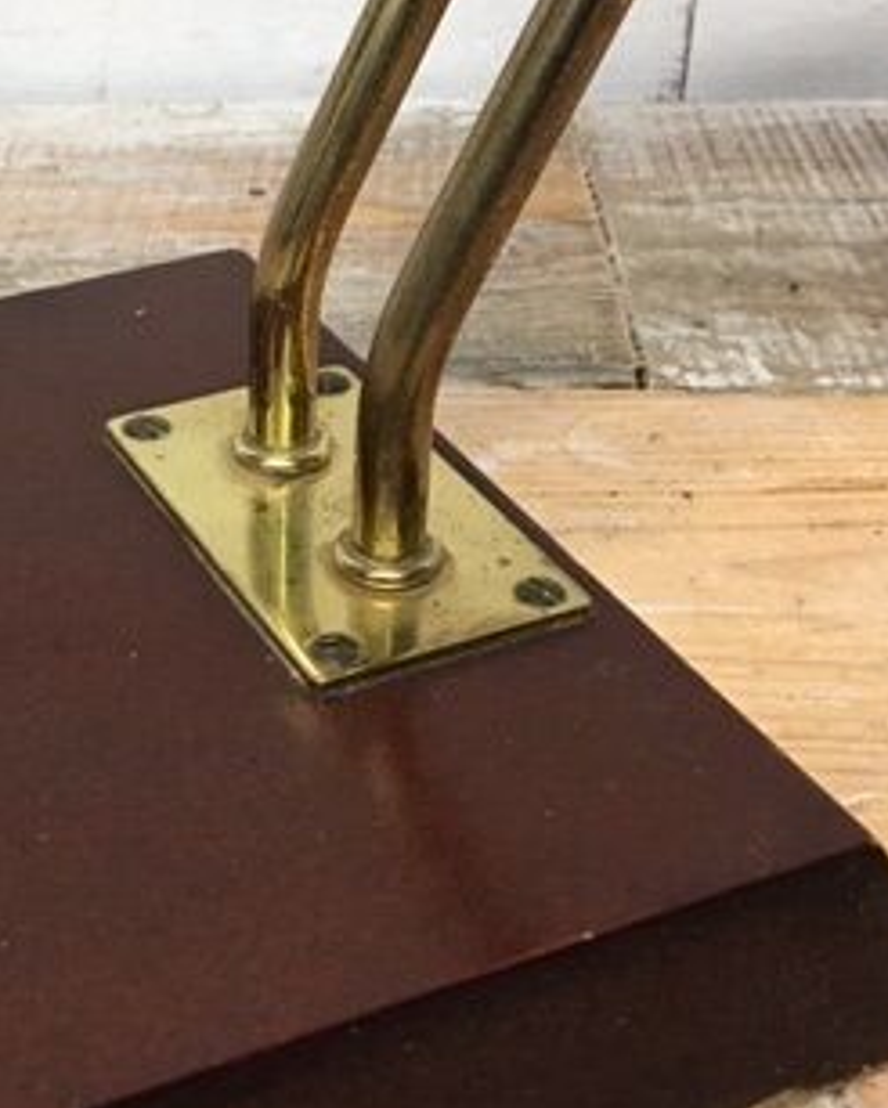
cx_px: 112
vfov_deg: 31.9
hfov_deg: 25.1
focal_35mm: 59
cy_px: 599
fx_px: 1936
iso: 80
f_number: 2.2
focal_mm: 4.15
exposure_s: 1/17
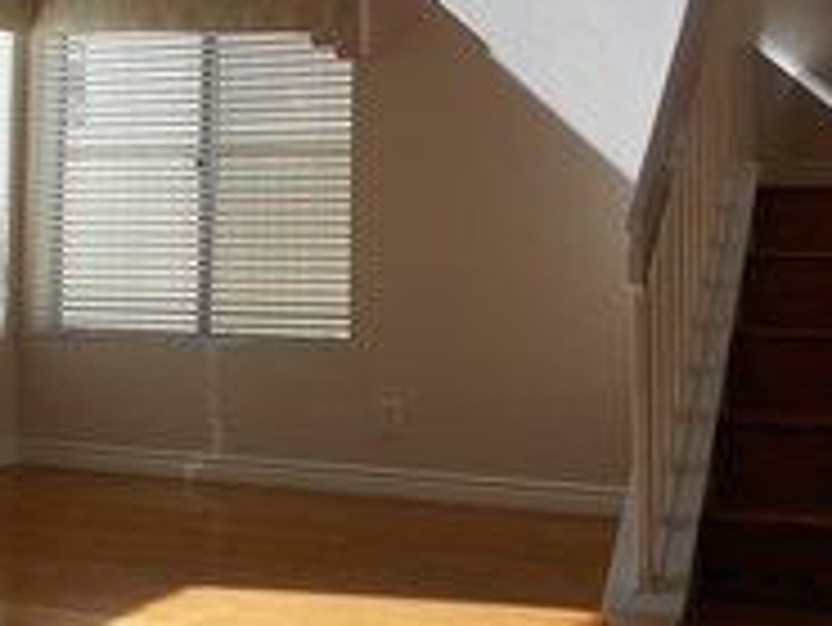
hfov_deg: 31.8
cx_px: 263
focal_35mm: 60
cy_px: 135
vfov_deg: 24.1
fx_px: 1443
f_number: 3.2
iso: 80
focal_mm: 4.6
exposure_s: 1/320
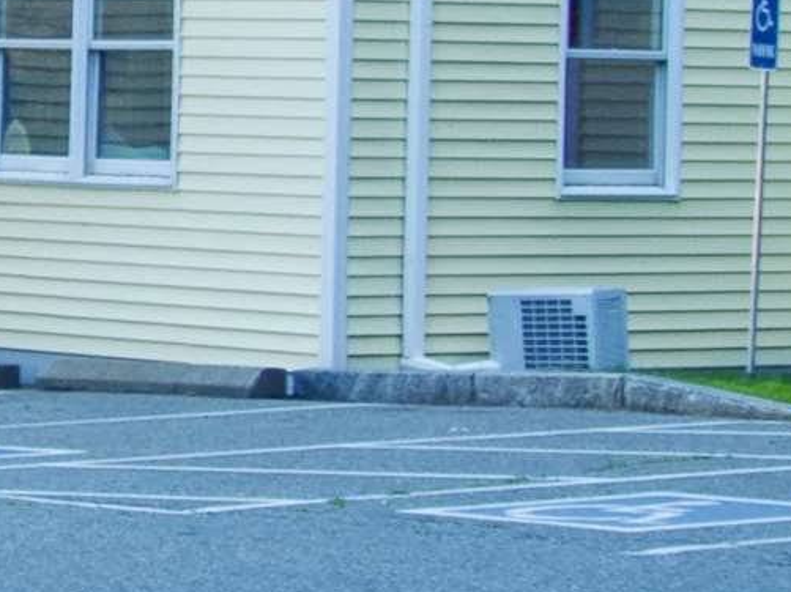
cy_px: 83
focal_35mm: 245
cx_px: -120
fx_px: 5596
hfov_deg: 8.0
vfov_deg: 6.1
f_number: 3.2
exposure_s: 1/60
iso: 100
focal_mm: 7.1
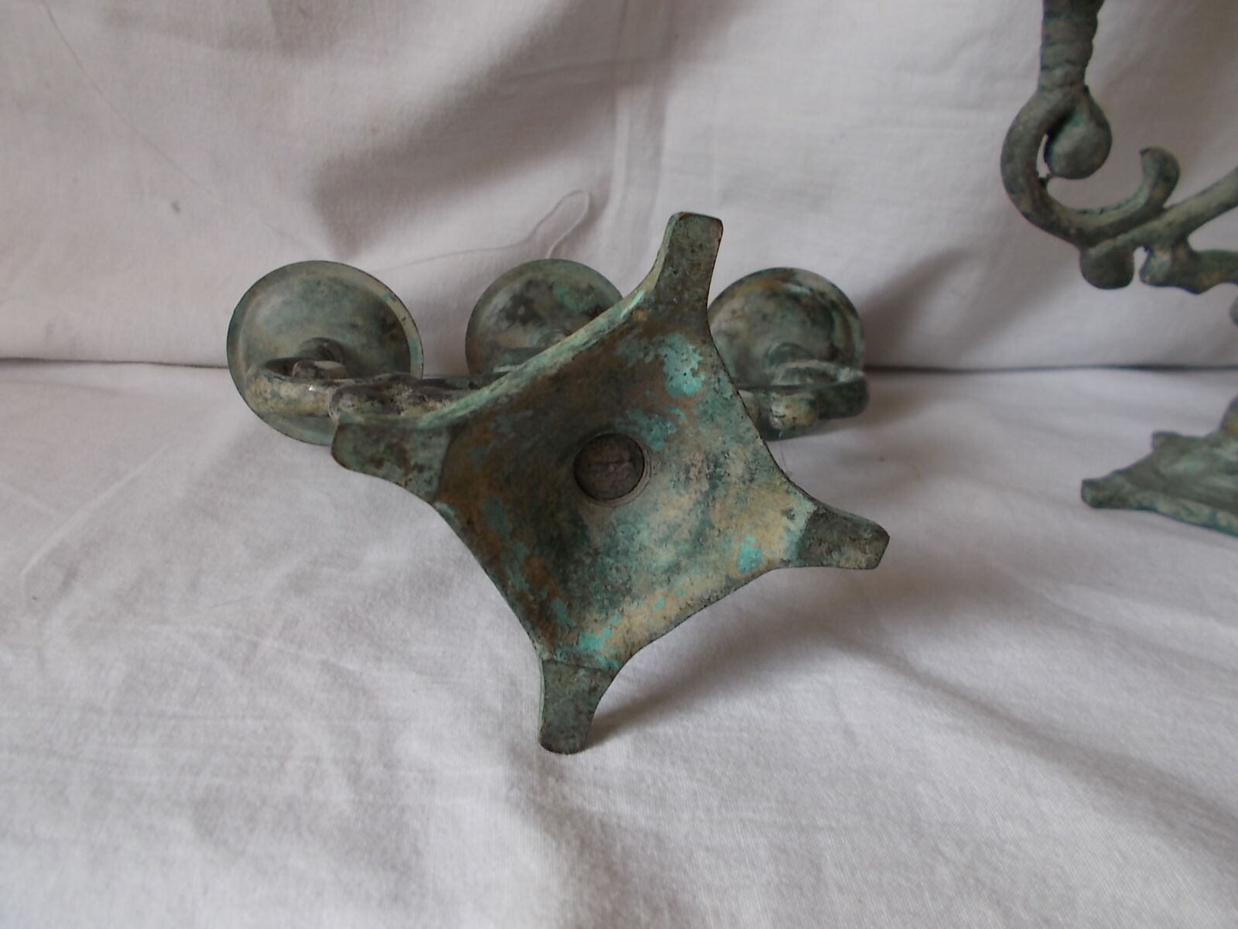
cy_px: 464
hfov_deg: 67.3
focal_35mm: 26
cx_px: 619
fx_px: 930
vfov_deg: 53.1
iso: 80
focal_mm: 4.6
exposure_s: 1/60
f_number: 3.2
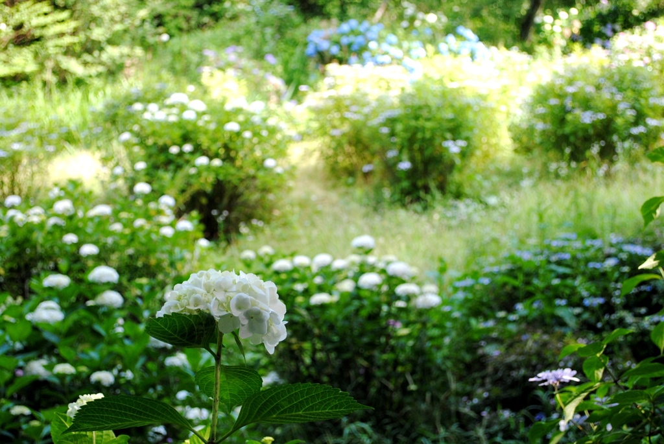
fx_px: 1163
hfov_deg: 31.9
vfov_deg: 21.6
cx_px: 332
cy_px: 222
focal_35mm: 63
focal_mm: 42
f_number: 5.3
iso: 400
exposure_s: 1/125
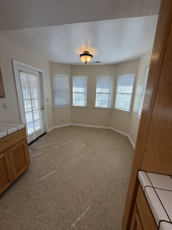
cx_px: 86
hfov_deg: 85.7
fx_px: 93
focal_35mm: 14
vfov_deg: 102.1
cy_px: 115
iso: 50
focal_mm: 2.22
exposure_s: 1/120
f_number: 2.2
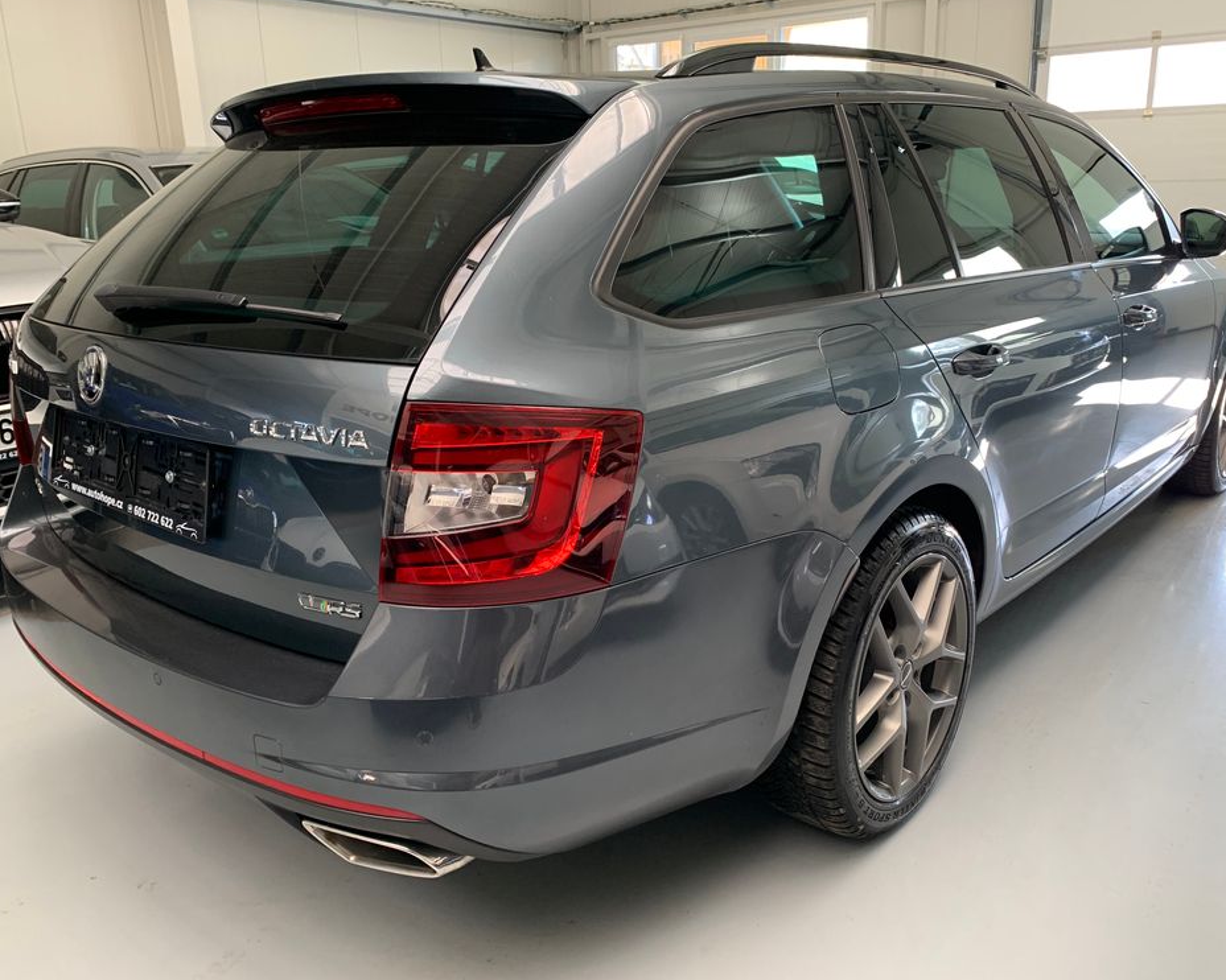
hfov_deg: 62.2
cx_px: 624
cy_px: 495
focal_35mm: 28
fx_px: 1016
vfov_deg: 51.5
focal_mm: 4.25
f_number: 1.8
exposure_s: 1/60
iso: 100
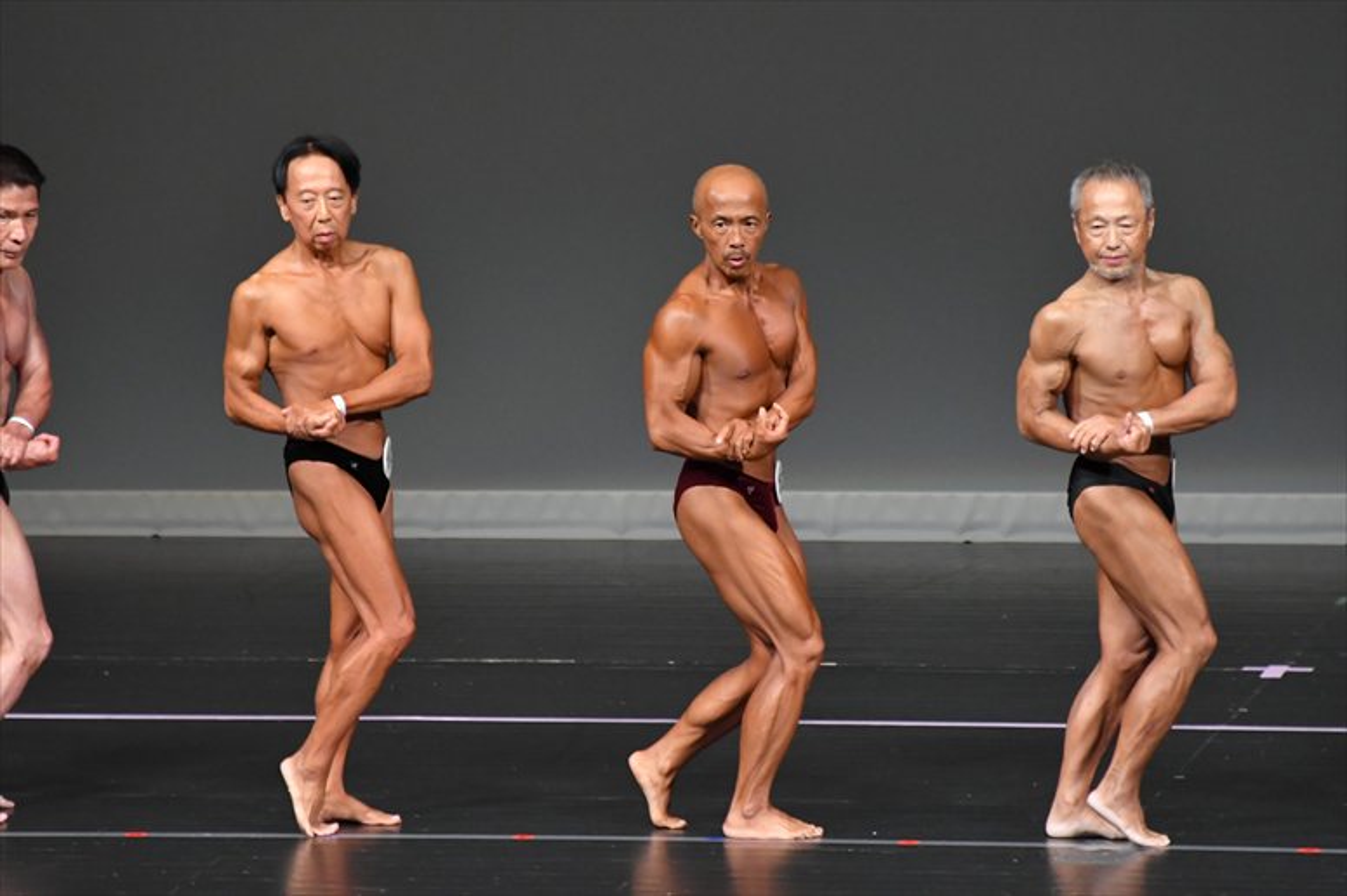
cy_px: 448
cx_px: 674
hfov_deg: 6.0
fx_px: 12903
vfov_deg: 4.0
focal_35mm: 345
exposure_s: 1/400
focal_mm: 230
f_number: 5.6
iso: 4000
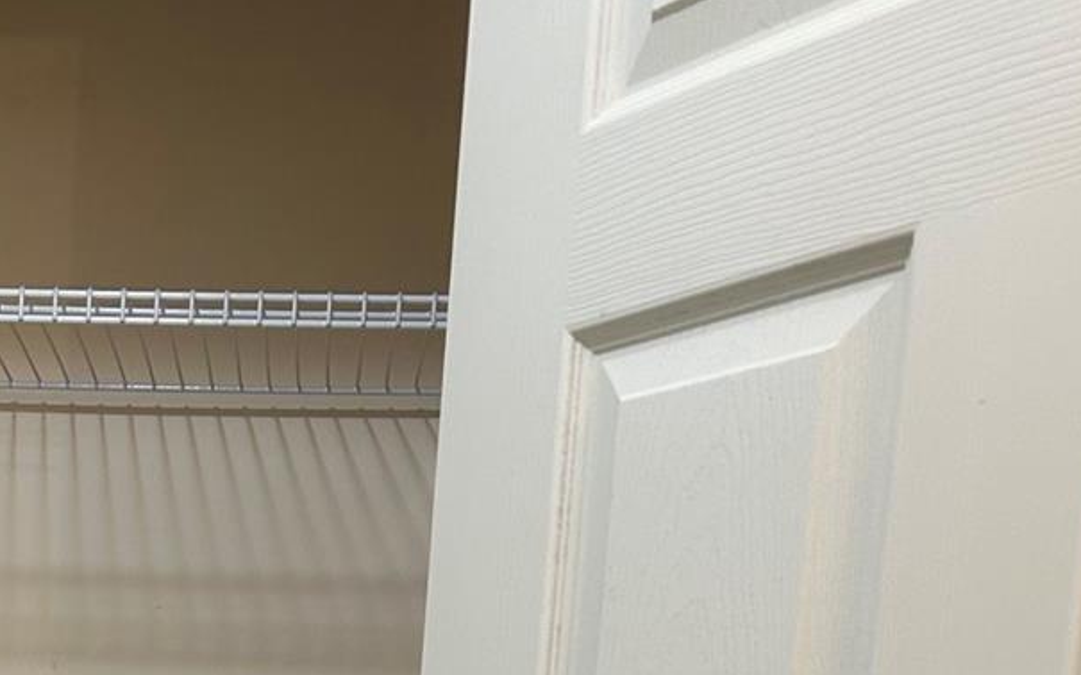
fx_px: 2062
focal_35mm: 70
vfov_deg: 15.6
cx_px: 96
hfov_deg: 28.2
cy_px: 1252
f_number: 1.5
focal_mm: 5.7
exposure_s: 1/120
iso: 100
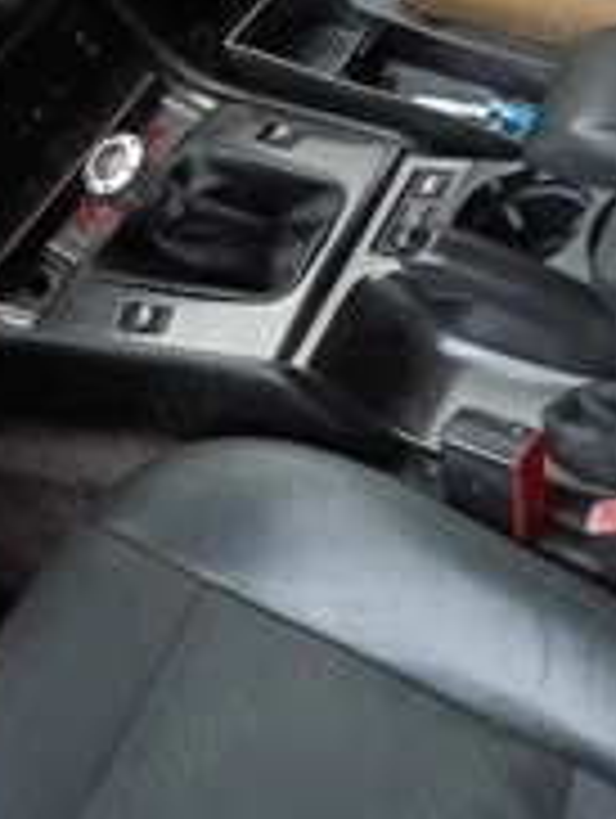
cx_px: 31
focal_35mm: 59
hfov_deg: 24.0
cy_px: 135
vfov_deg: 31.6
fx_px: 1397
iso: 4000
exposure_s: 1/14.3
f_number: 1.8
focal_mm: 3.98
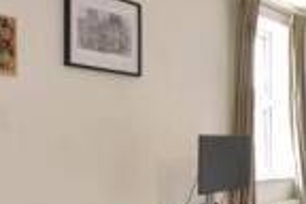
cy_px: 156
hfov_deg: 23.3
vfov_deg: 19.9
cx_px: 471
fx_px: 578
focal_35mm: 68
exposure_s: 1/1.3
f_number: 8
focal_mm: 10
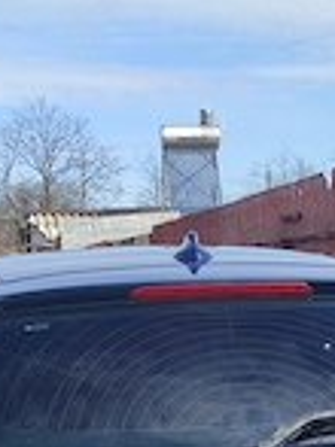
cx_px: 265
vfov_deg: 26.6
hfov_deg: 21.3
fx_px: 879
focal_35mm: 68
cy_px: 474
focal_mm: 6.04
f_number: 1.9
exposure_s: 1/537
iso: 50
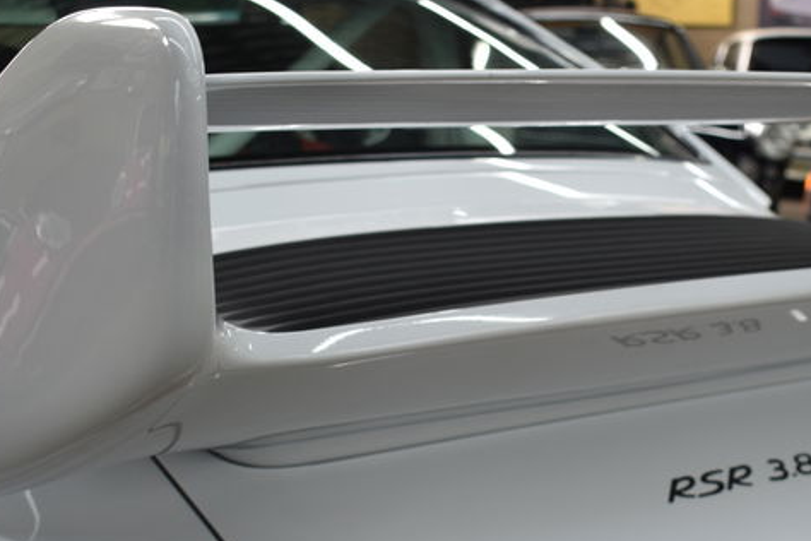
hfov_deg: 32.5
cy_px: 372
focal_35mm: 61
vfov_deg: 22.2
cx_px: 580
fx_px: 1370
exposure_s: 1/40
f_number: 4
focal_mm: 25
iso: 180
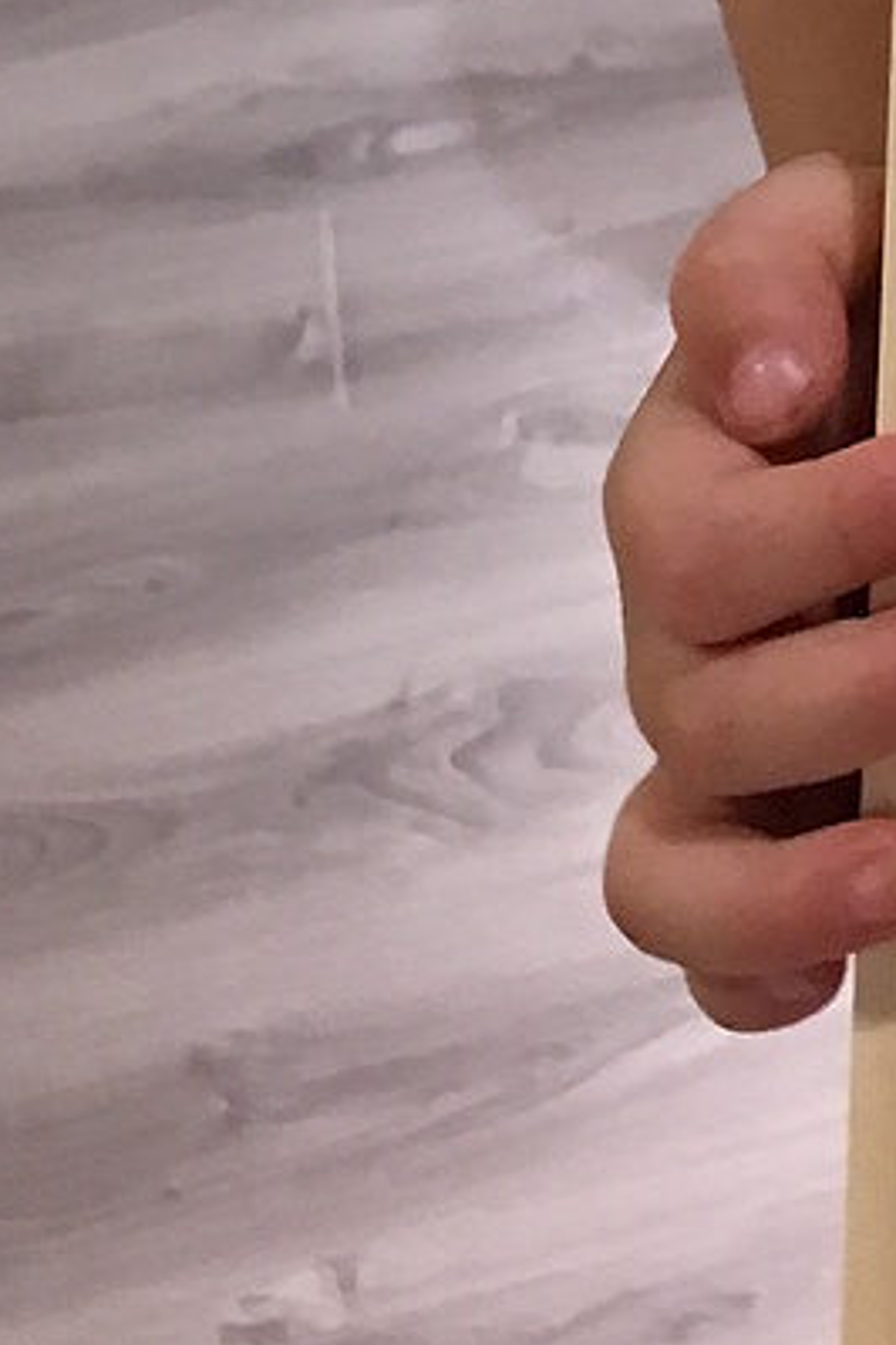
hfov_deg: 9.8
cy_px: -1020
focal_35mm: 129
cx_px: 1846
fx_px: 4816
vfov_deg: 14.2
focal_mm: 4.15
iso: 80
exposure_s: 1/17
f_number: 2.2
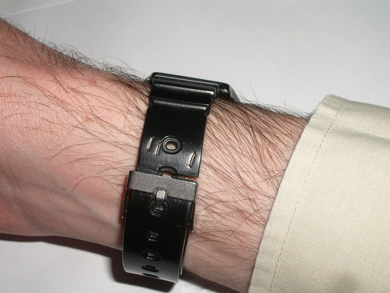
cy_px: 146
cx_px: 195
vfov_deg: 23.7
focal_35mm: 62
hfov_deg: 31.2
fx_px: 699
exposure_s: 1/60
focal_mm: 10.2
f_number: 5.6
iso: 80
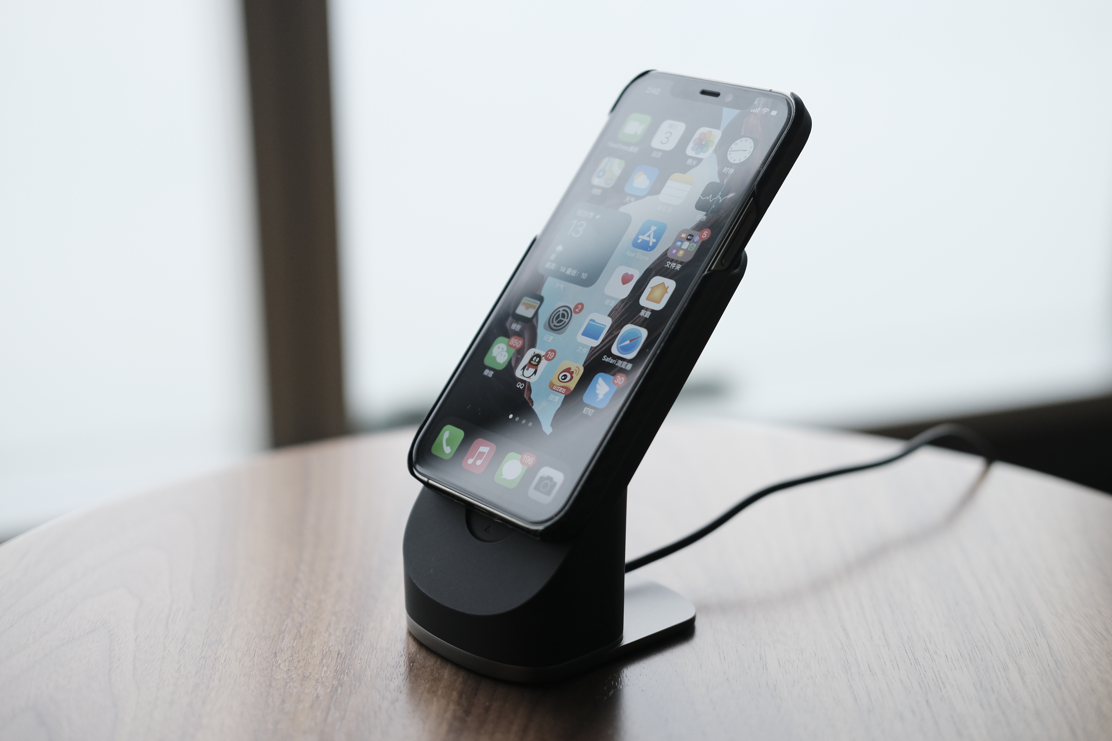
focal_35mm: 53
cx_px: 556
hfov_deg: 37.5
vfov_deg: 25.5
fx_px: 1637
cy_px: 370
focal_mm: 35
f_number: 2
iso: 800
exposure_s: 1/250
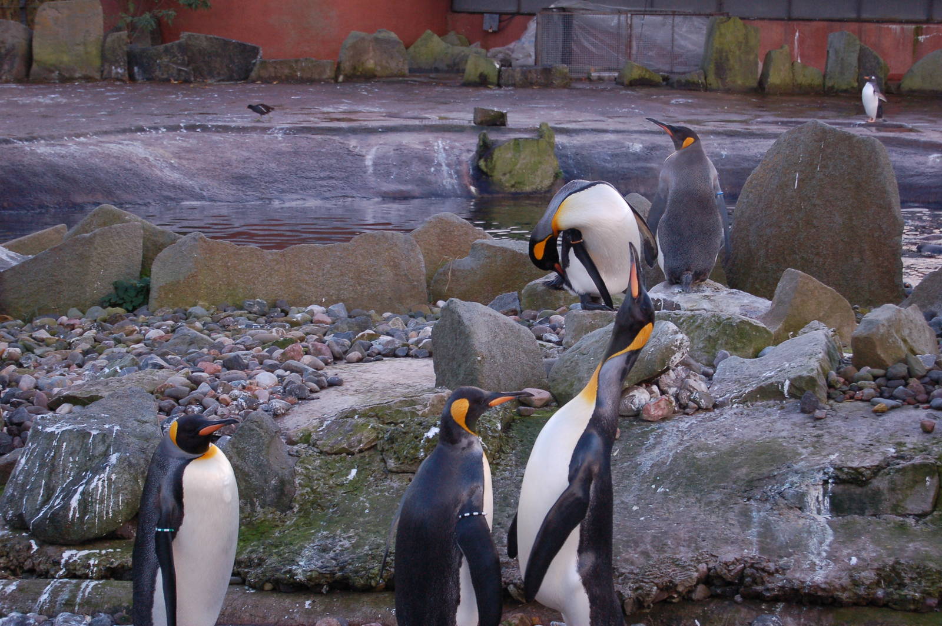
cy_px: 313
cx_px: 471
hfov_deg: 24.6
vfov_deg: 16.5
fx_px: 2157
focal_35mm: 82
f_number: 5.6
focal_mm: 55
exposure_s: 1/125
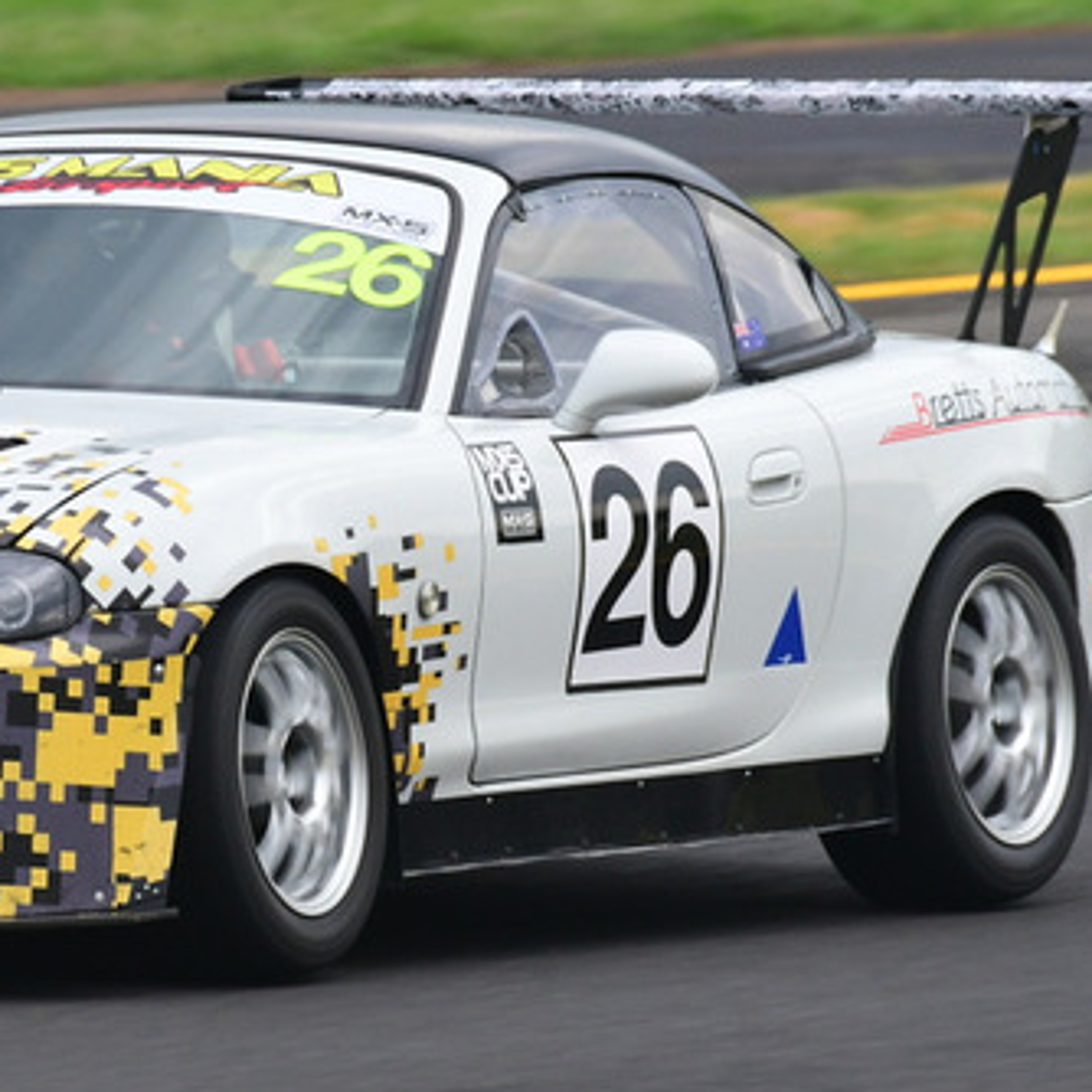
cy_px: 383
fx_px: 47896
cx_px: 62
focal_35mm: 1342
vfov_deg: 1.3
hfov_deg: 1.3
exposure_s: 1/500
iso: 800
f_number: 10
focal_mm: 440
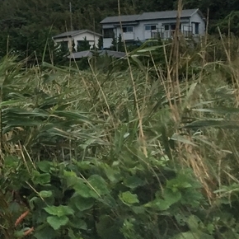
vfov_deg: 16.4
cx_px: -71
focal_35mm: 106
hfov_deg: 15.6
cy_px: 91
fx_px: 828
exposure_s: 1/30
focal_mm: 4.15
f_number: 2.2
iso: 40
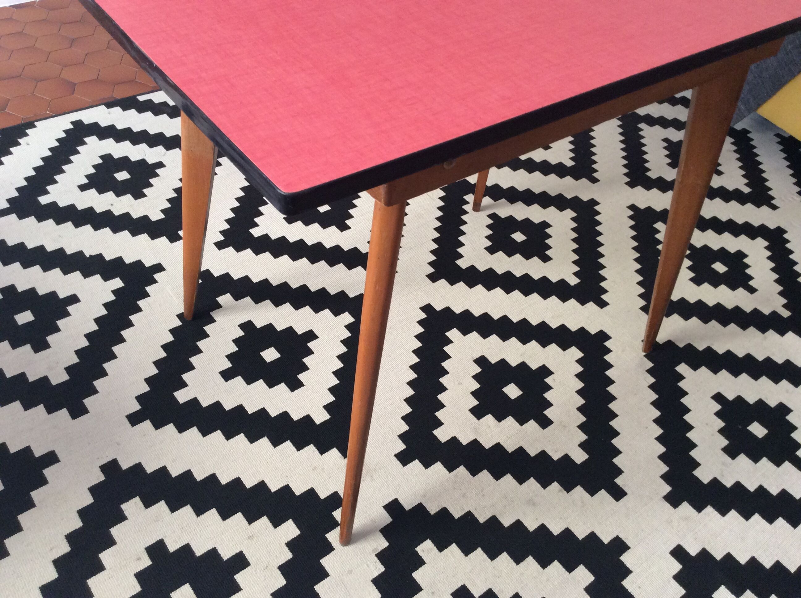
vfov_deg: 44.1
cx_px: 400
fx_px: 739
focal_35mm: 32
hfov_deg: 56.9
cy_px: 299
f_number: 2.4
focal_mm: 3.3
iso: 100
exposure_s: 1/25
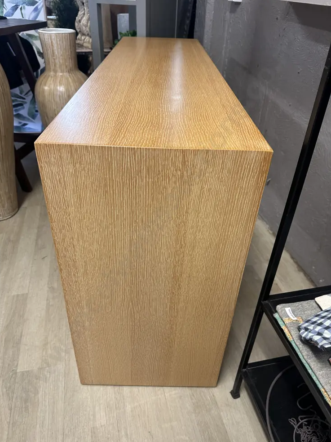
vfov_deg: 69.4
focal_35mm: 25
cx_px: 159
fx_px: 319
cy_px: 219
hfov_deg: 54.9
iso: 200
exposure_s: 1/50
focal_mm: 6.86
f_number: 1.78
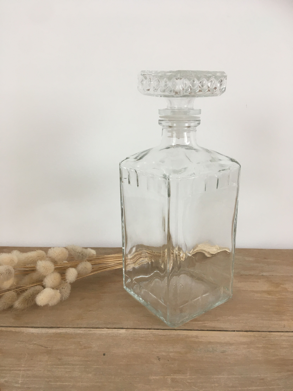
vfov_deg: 61.7
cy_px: 196
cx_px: 146
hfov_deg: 48.2
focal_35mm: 29
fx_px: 327
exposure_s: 1/33
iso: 80
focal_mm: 4.15
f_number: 2.2
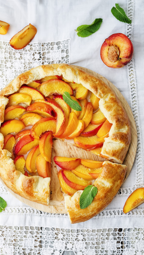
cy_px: 128
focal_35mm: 80
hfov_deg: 15.1
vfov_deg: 26.5
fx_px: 543
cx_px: 61
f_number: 6.3
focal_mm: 50
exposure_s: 1/3.33
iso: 100
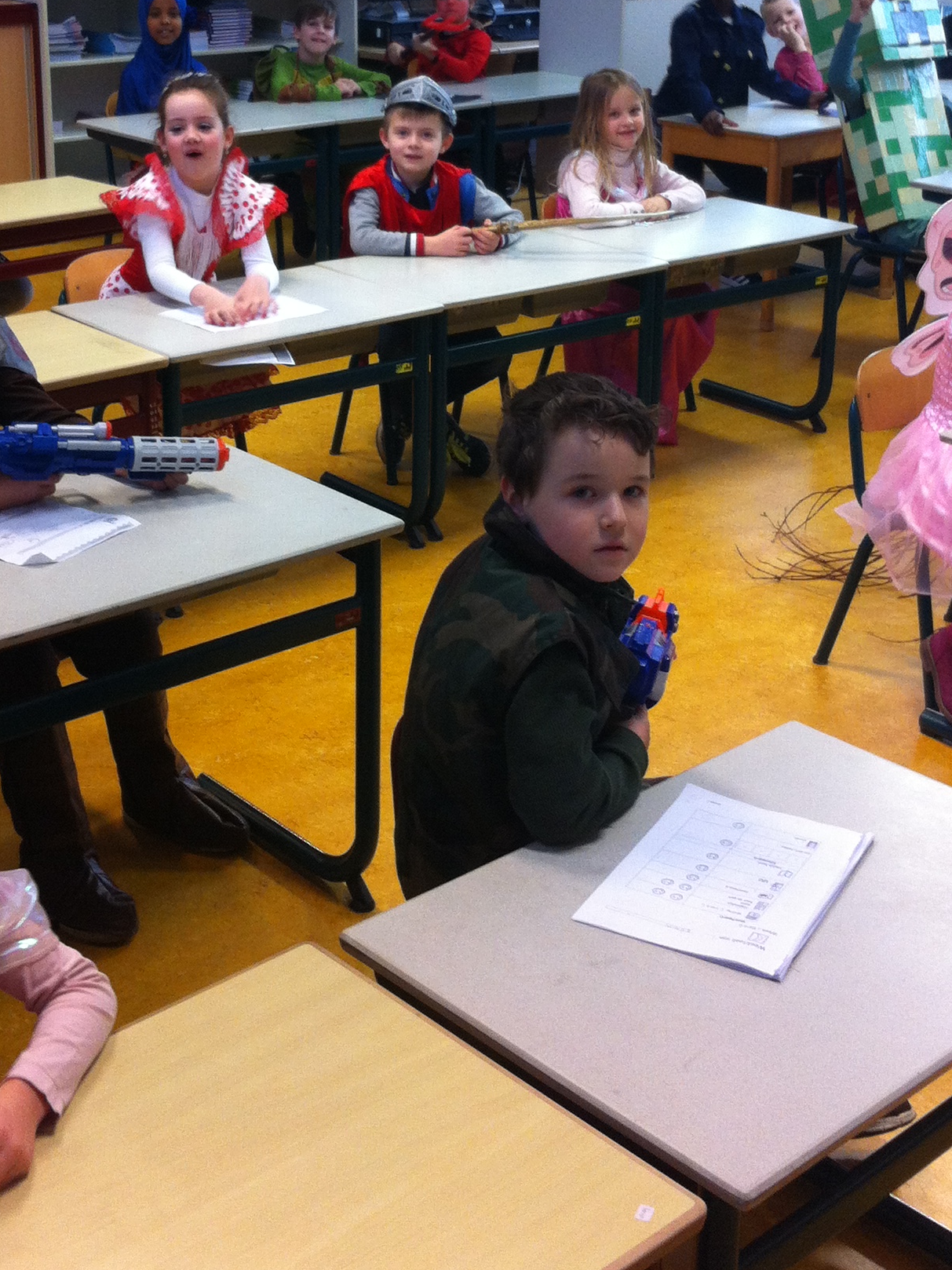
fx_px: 2054
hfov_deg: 26.1
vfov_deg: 33.8
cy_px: 345
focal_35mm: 56
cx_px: 417
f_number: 2.8
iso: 125
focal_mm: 3.85
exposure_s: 1/15
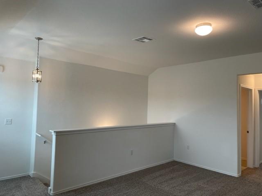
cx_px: 131
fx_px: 197
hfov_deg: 67.3
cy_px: 98
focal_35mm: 26
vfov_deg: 53.1
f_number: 1.6
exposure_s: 1/120
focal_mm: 4.2
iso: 100
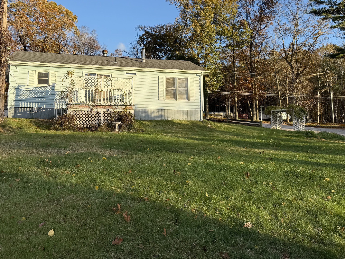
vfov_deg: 45.0
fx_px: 309
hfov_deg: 58.1
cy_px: 93
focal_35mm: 31
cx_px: 147
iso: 80
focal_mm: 6.76
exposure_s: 1/1522
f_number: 1.78
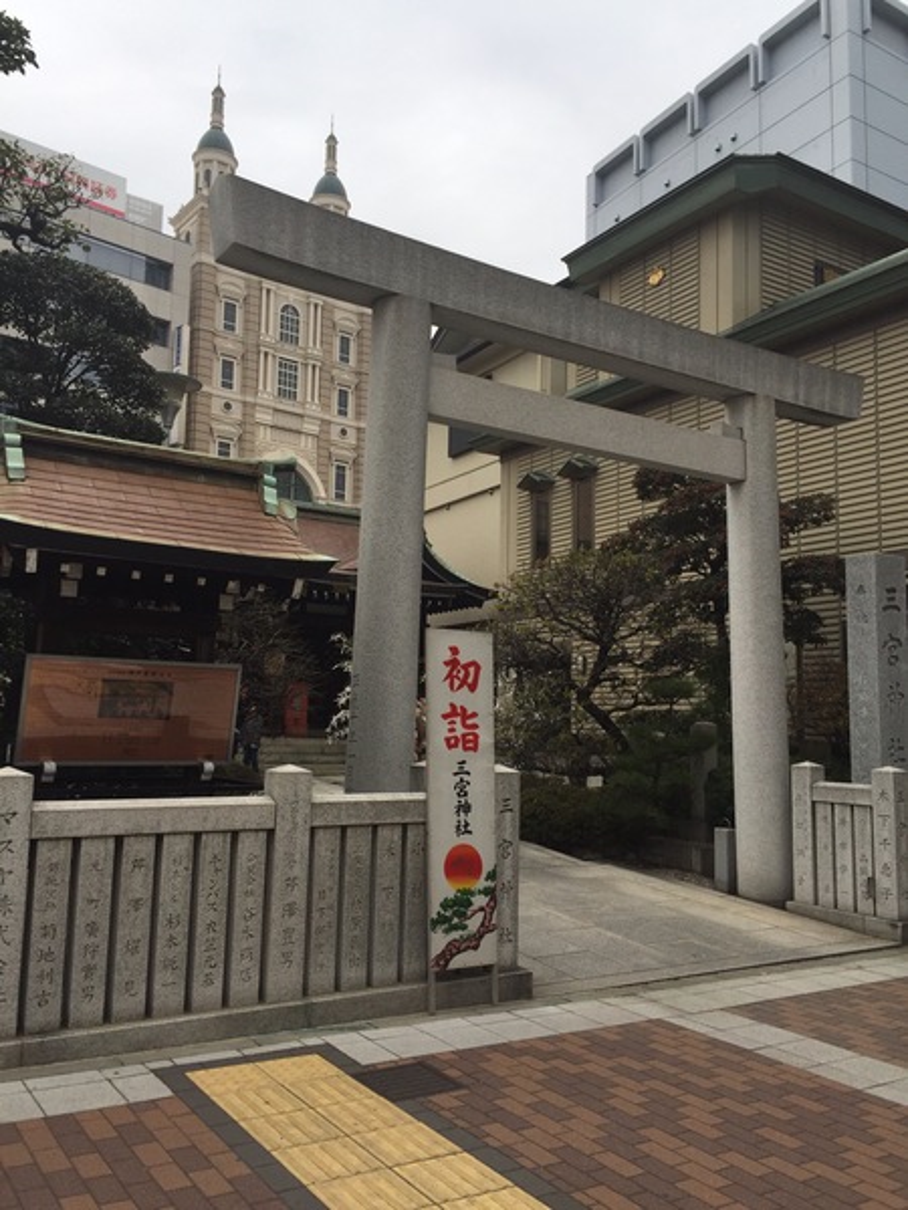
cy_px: 605
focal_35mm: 29
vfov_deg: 61.7
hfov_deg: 48.2
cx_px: 454
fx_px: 1014
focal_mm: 4.15
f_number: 2.2
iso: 32
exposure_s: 1/471
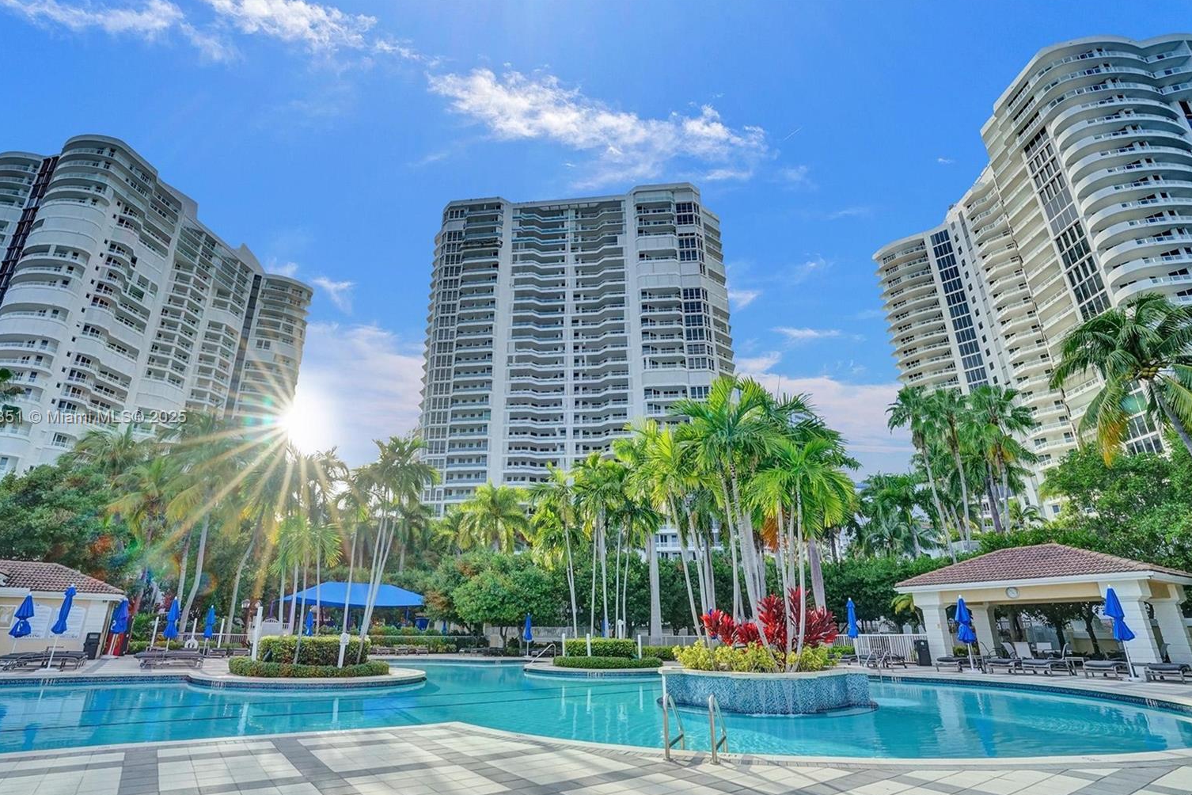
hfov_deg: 93.2
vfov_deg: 70.4
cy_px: 418
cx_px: 567
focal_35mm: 17
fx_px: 563
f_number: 20
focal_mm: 16
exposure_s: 1/500
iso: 1250
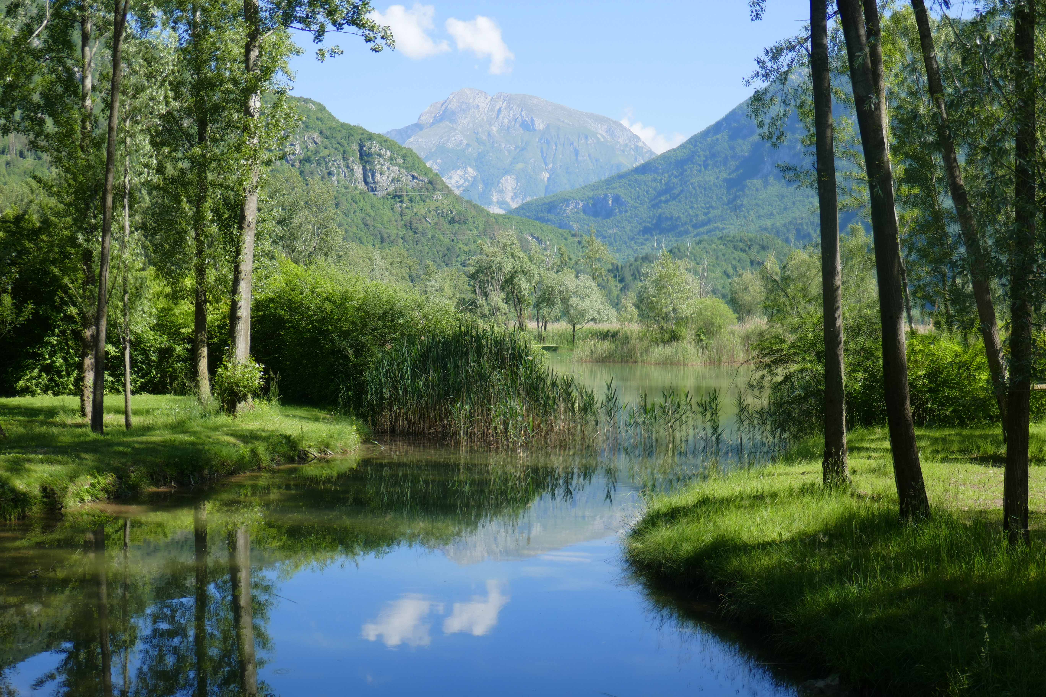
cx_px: 523
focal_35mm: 43
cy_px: 348
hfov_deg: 45.4
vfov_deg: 31.2
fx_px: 1249
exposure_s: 1/400
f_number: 3.8
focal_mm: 14.9
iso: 125
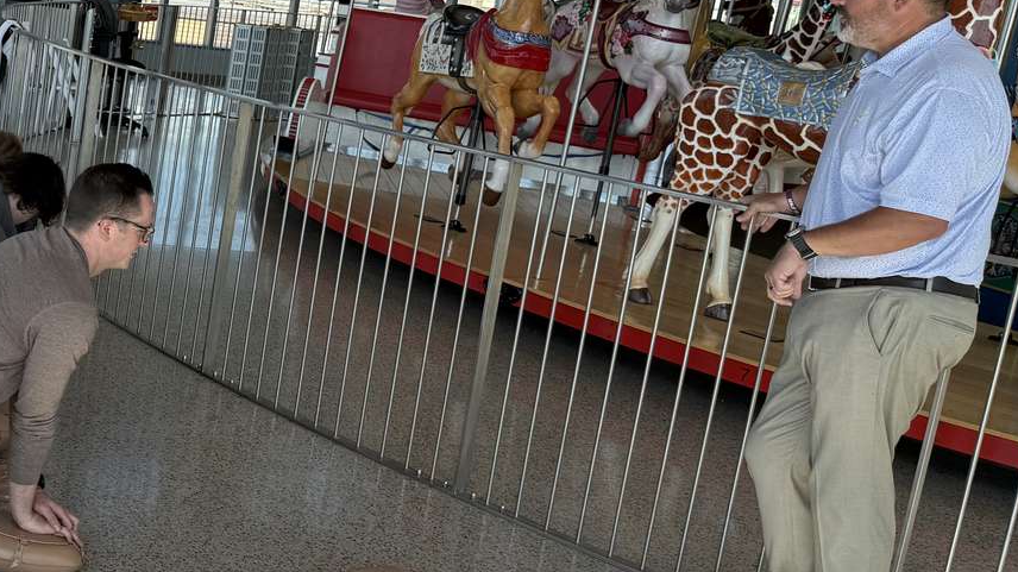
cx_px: -11
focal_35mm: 55
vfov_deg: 21.7
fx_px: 1484
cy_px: 196
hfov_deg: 34.3
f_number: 1.78
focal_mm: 6.76
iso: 80
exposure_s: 1/1060
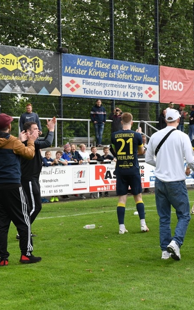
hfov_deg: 15.1
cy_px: 155
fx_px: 711
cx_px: 219
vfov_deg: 24.6
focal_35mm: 84
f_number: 7.1
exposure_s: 1/1600
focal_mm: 46
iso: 2000
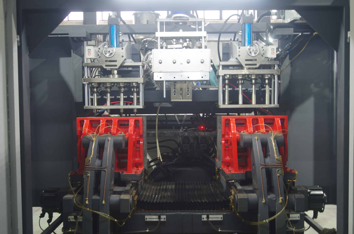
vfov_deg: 36.7
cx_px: 177
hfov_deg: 53.2
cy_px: 117
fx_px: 353
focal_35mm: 36
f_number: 4
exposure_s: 1/2.5
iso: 160
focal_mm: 24
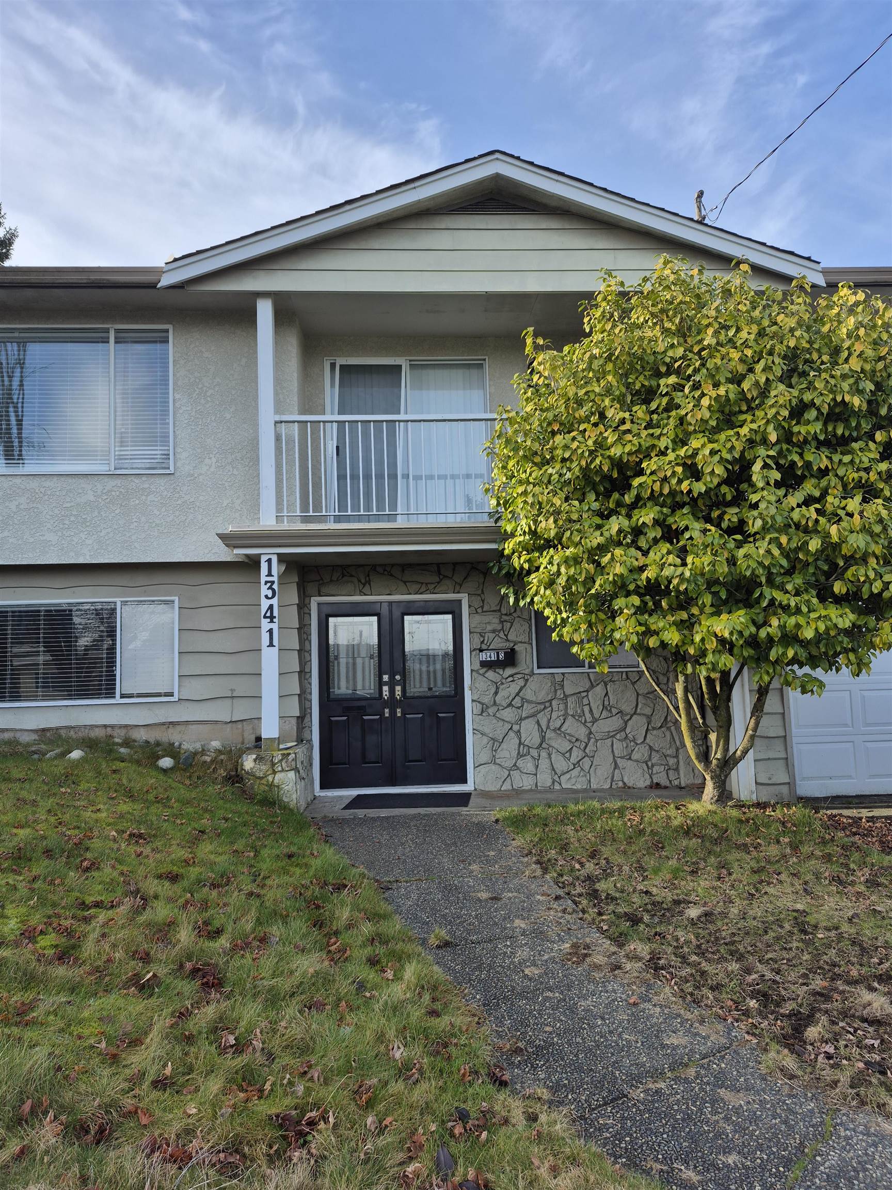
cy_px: 595
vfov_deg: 73.9
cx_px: 446
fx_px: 790
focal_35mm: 23
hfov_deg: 58.9
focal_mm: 5.4
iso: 25
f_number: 1.8
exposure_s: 1/754
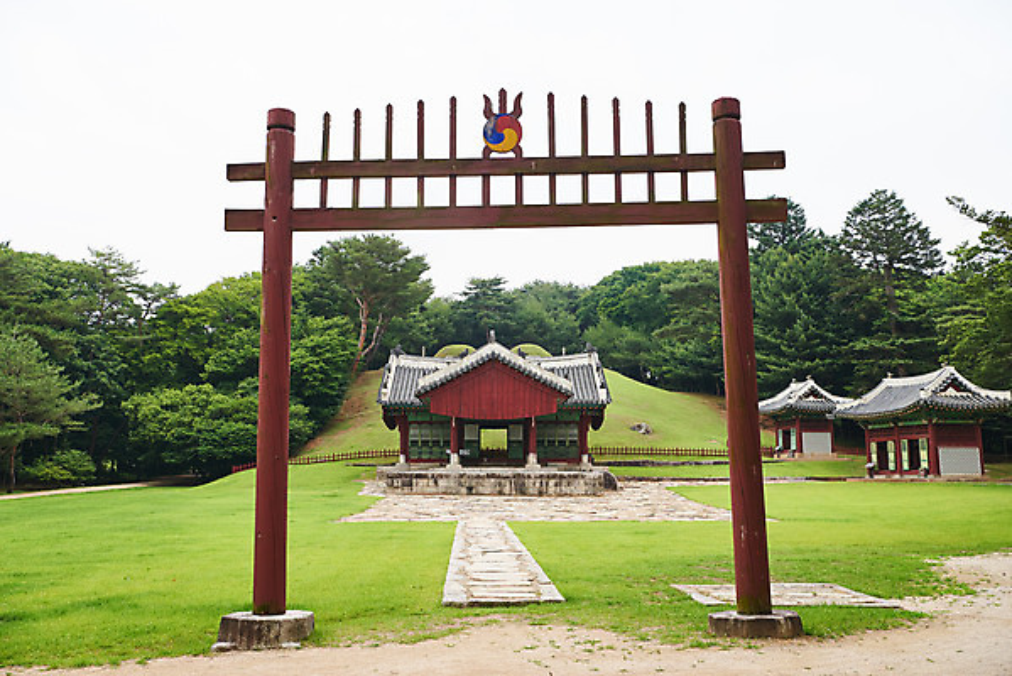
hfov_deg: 54.4
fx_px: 984
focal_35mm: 35
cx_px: 506
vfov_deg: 37.9
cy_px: 338
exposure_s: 1/1250
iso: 400
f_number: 5.6
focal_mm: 35
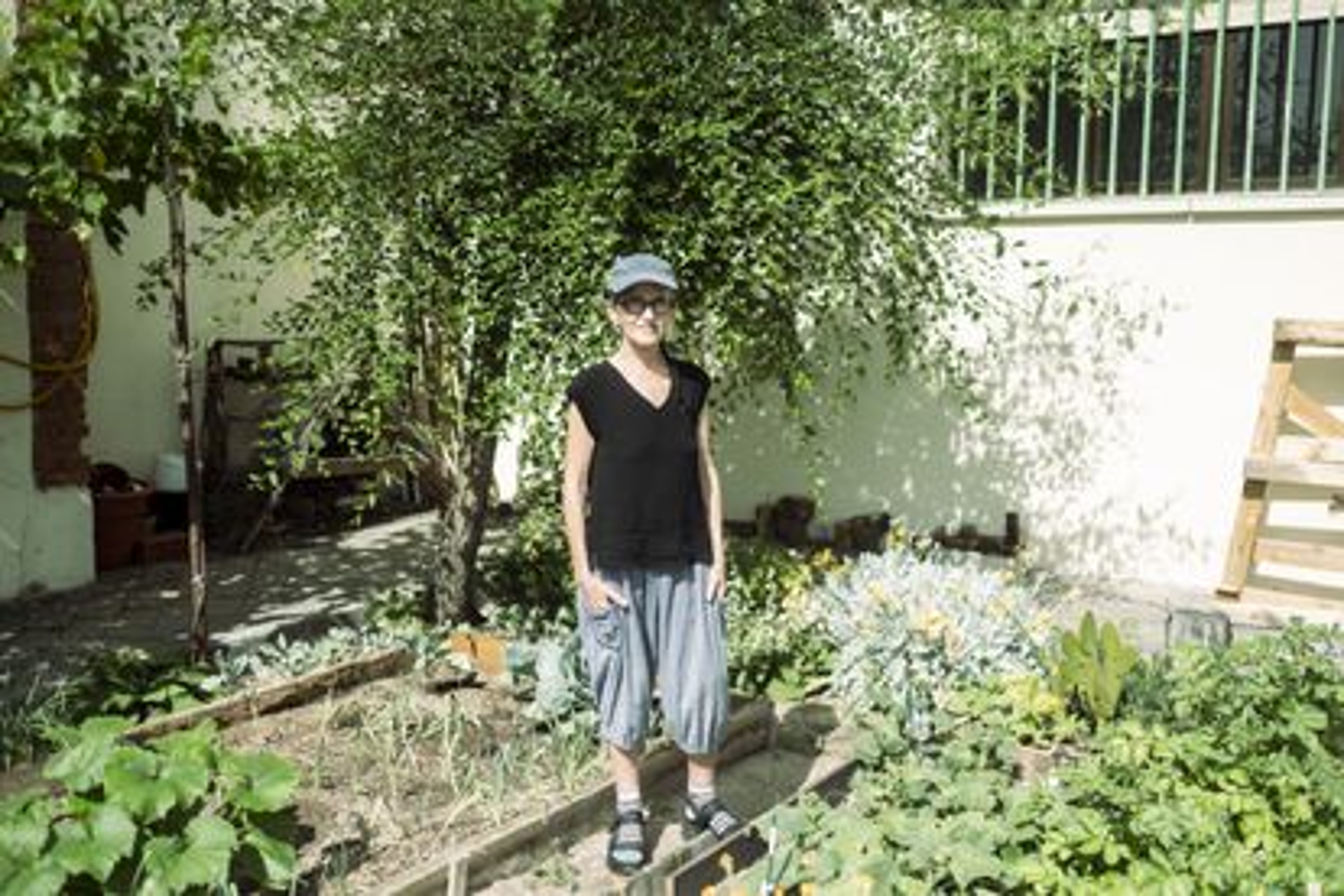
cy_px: 448
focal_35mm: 35
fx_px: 1307
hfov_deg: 54.4
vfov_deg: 37.9
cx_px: 672
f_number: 1.6
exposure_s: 1/8000
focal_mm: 23
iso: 200
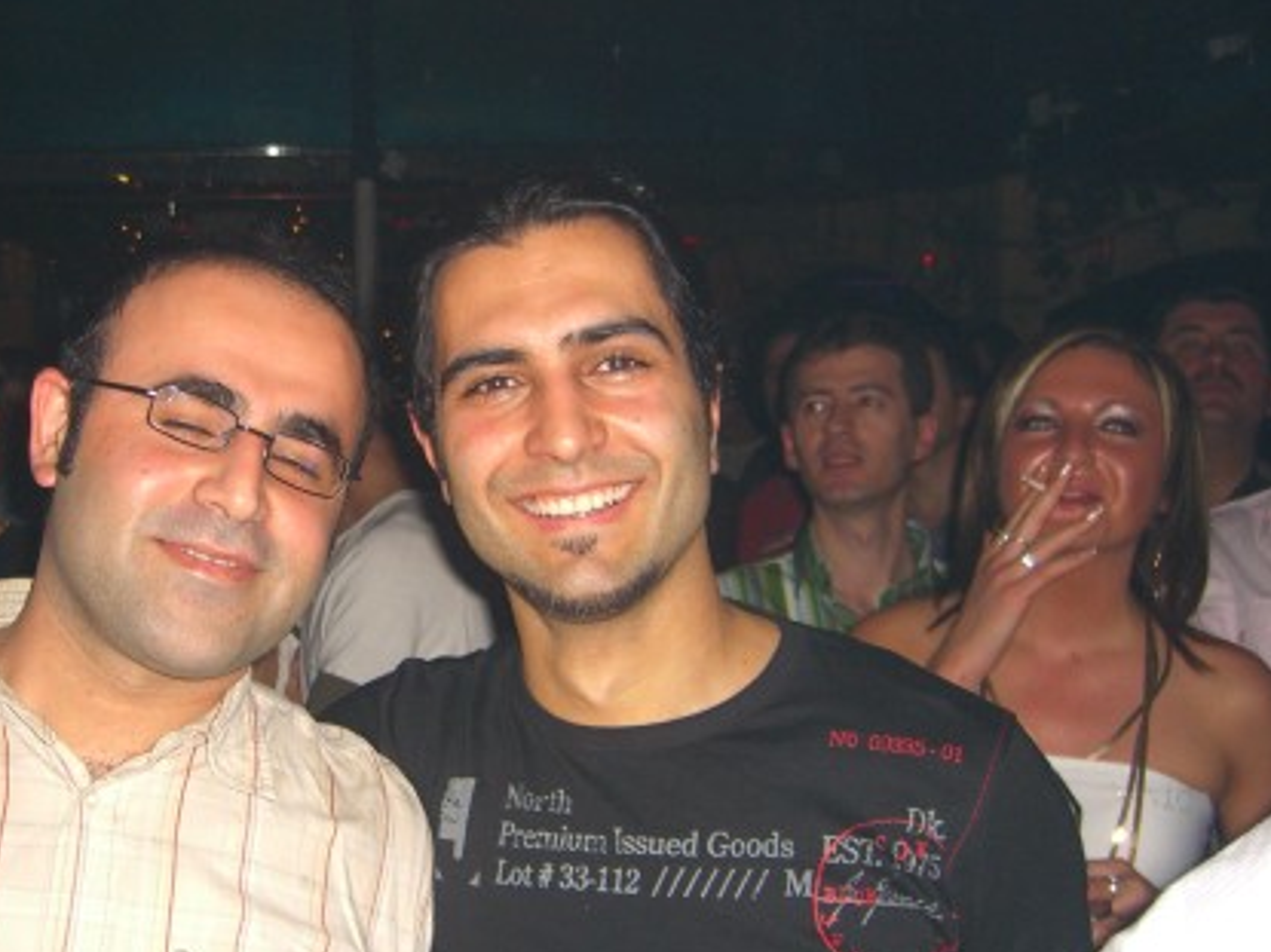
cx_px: 364
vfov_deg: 26.5
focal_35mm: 55
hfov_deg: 34.4
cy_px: 484
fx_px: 2019
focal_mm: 7.9
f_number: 2.8
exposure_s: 1/60
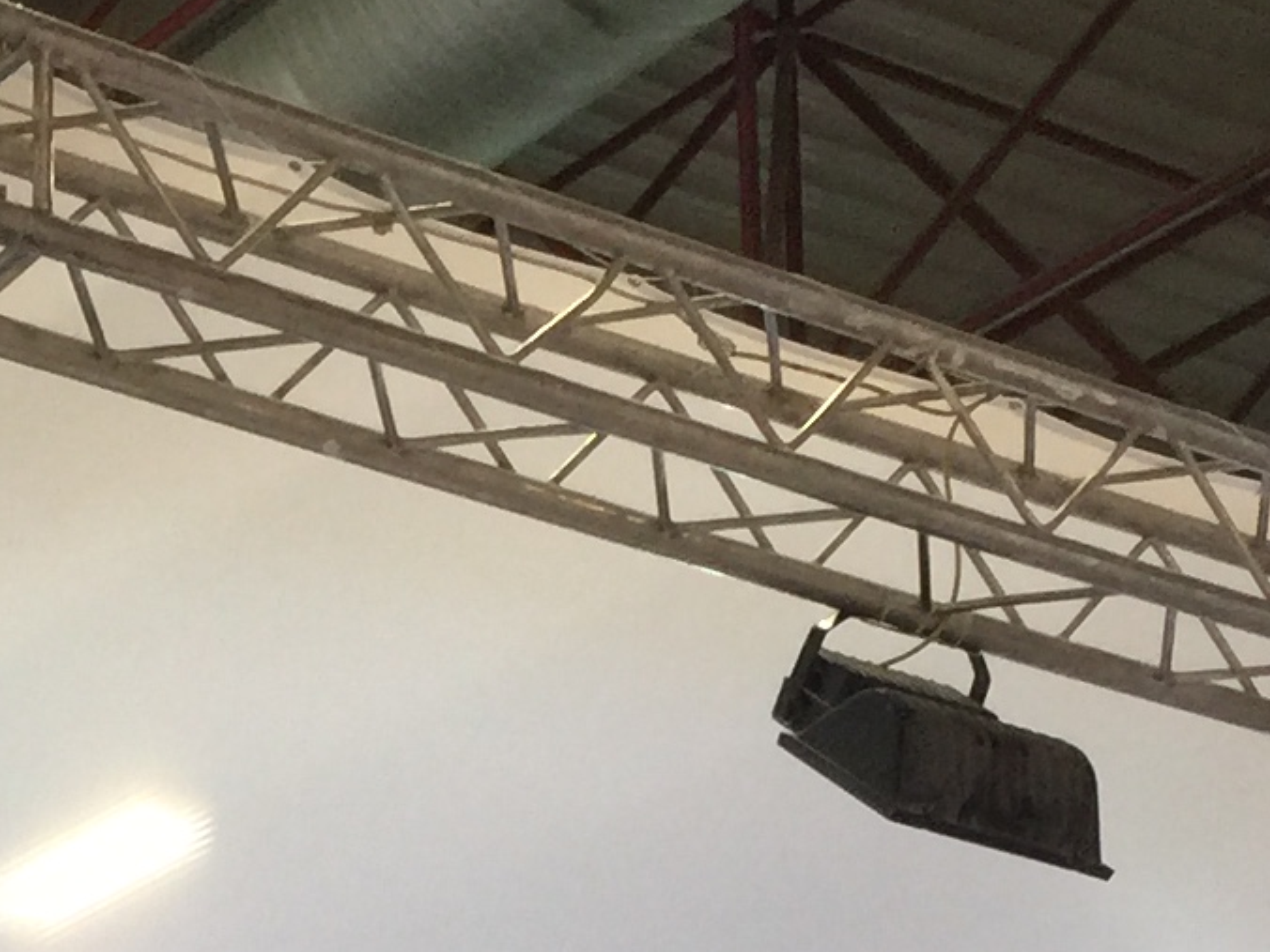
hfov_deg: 13.8
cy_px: 2156
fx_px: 5136
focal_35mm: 140
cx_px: -165
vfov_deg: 9.6
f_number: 2.2
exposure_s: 1/33
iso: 50
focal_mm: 4.15
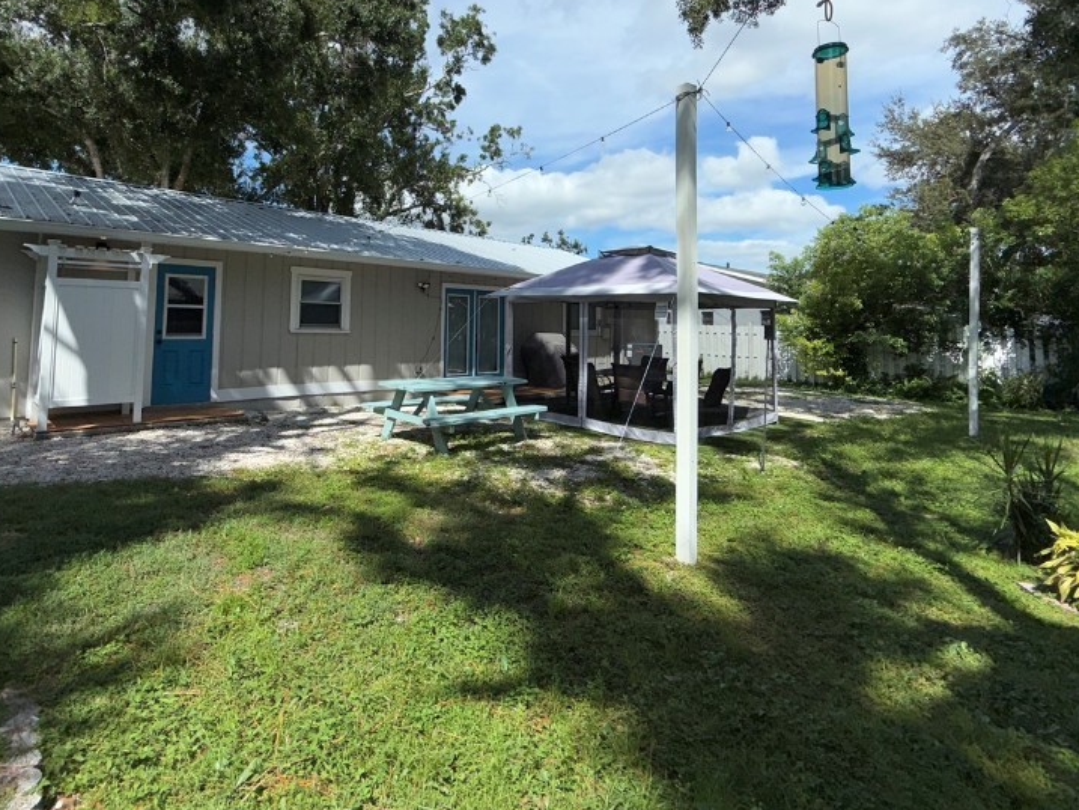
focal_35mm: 20
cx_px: 485
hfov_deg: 81.5
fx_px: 624
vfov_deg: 64.6
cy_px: 282
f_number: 2.2
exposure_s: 1/1795
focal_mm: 2.22
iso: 16
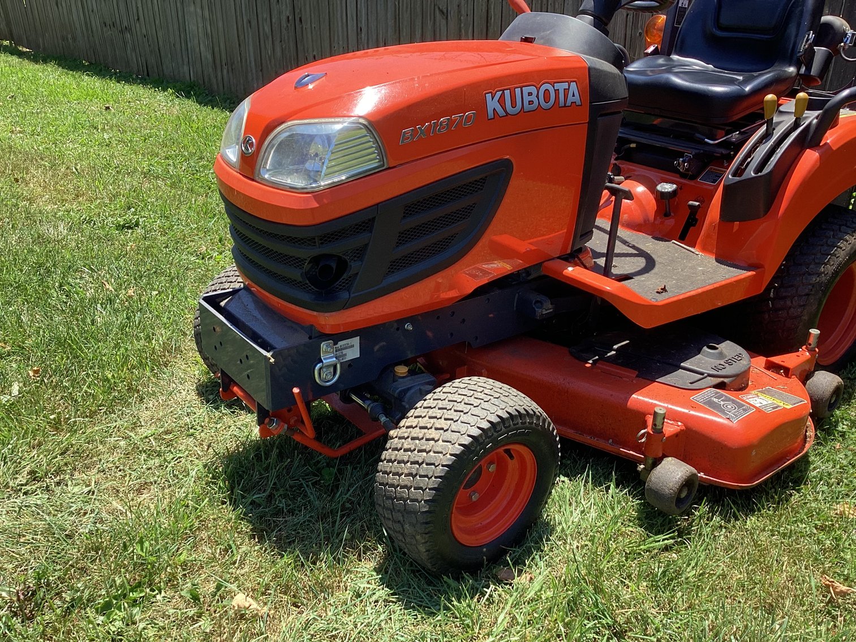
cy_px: 321
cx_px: 428
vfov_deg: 45.4
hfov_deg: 58.3
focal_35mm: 31
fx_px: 767
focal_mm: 3.3
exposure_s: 1/267
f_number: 2.4
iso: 25
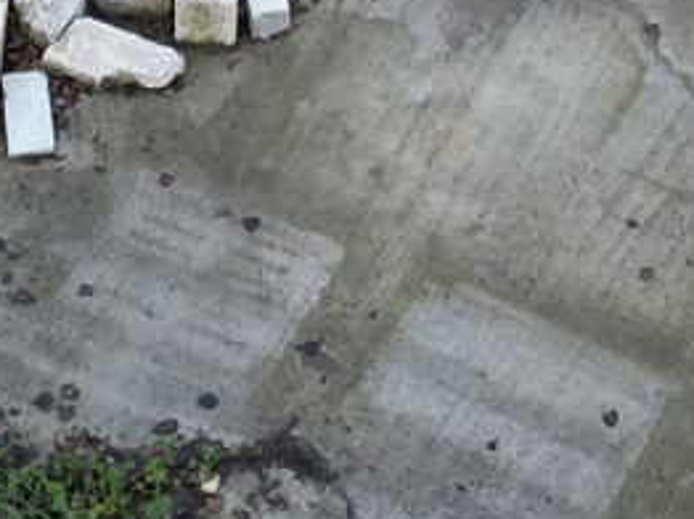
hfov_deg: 11.2
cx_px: 389
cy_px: -1247
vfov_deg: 7.1
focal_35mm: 176
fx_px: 3525
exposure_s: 1/500
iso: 200
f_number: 1.7
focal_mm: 6.72
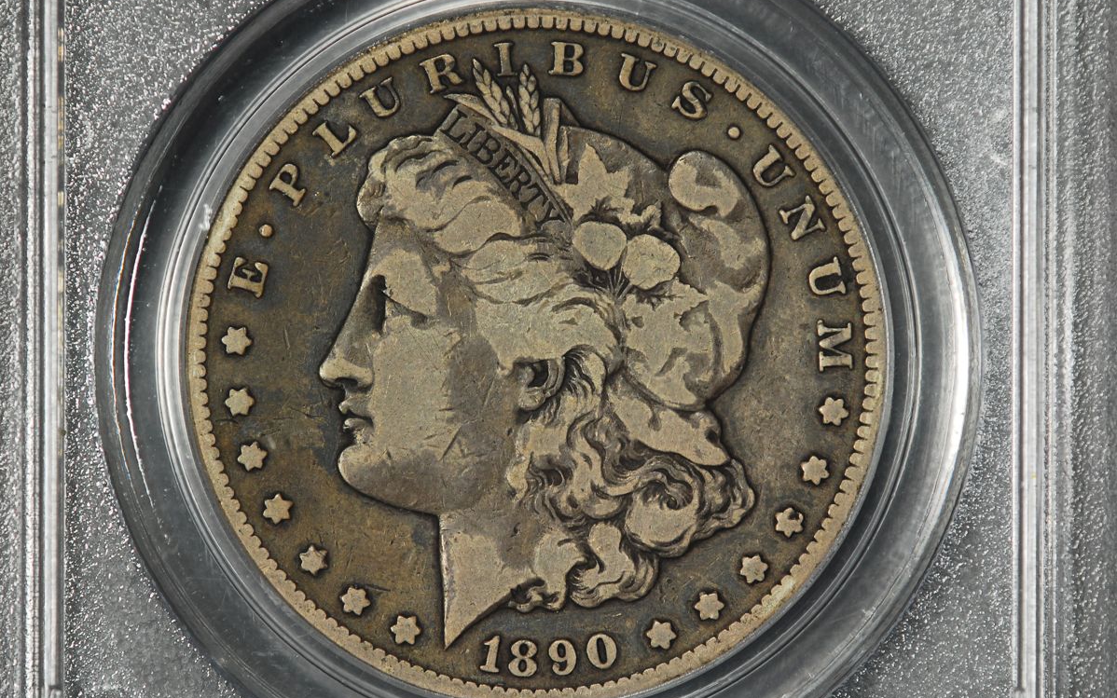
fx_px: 8403
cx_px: 558
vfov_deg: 4.8
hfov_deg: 7.6
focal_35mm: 276
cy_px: 346
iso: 400
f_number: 4.2
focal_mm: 180
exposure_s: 1/80
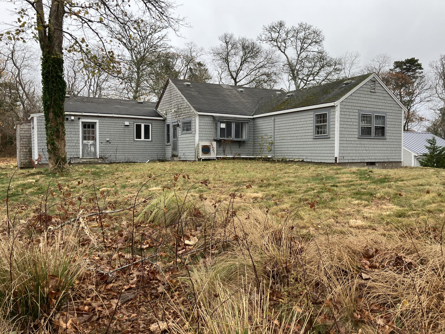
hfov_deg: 63.4
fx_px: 360
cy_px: 167
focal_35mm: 28
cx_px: 222
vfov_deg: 49.7
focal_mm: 3.99
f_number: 1.8
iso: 25
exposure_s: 1/202
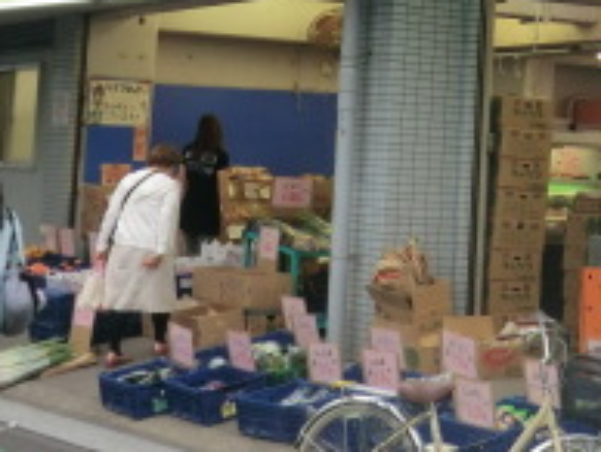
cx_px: 688
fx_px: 1947
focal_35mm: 112
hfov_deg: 16.9
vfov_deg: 12.8
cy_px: -142
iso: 80
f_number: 3.6
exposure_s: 1/60
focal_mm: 6.1
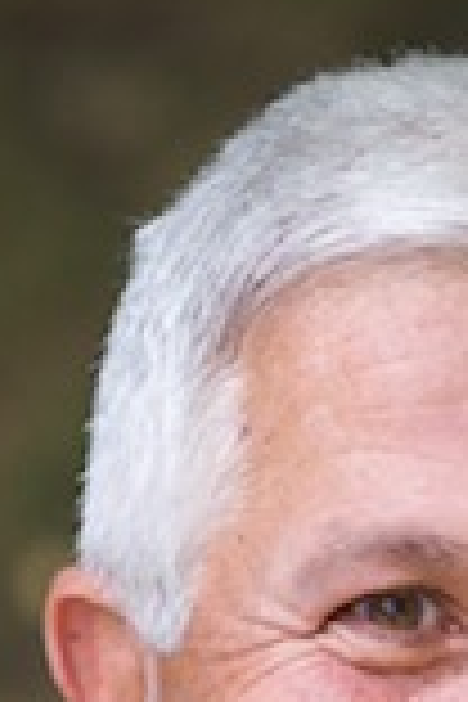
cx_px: 446
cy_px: 1004
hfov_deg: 3.9
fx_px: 6805
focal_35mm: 349
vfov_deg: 5.9
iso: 640
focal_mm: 85
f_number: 3.2
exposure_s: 1/800
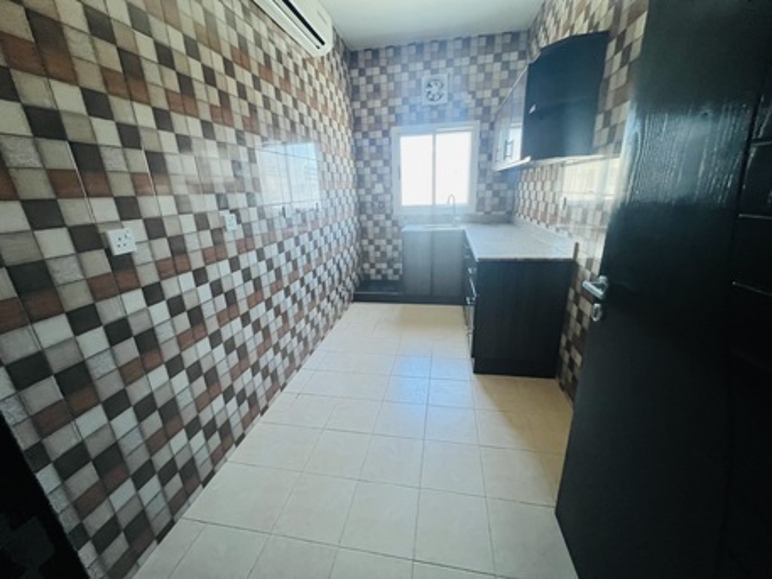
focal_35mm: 13
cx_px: 386
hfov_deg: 106.2
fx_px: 290
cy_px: 290
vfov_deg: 89.9
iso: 640
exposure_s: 1/60
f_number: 1.8
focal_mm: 1.57
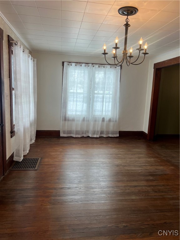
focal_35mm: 26
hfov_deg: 53.1
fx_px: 180
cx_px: 90
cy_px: 120
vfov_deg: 67.3
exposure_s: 1/132
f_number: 1.5
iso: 40
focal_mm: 5.7
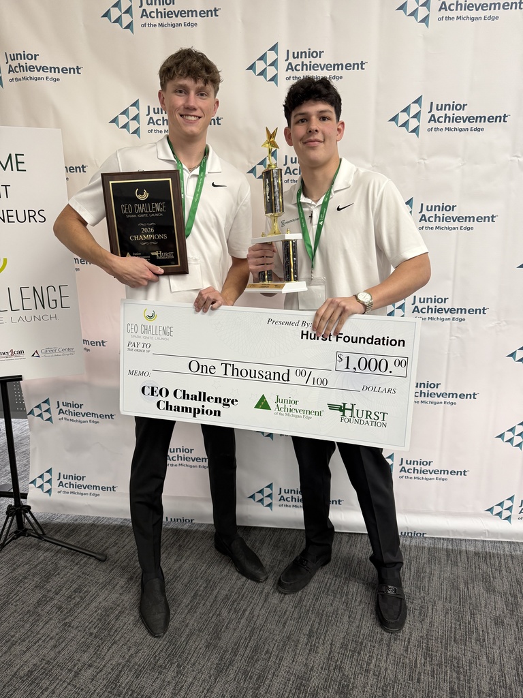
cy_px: 349
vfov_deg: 71.6
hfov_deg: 56.8
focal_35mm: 24
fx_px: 483
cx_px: 262
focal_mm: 6.76
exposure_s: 1/60
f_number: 1.78
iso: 160
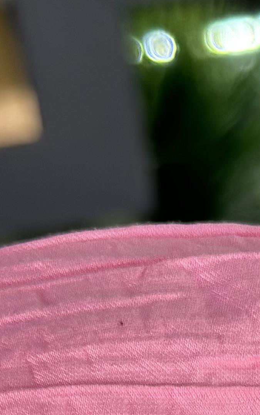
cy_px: 619
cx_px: 545
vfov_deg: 10.6
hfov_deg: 6.7
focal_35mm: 190
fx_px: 2154
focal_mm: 6.86
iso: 80
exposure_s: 1/229
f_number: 1.78
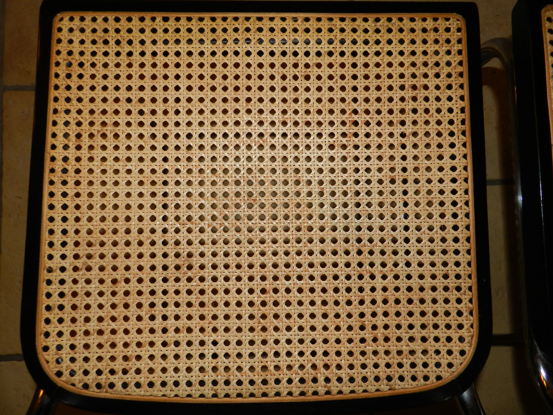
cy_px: 208
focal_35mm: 23
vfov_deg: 58.9
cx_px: 276
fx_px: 367
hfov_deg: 73.9
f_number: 3.4
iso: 200
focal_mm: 4
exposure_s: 1/60
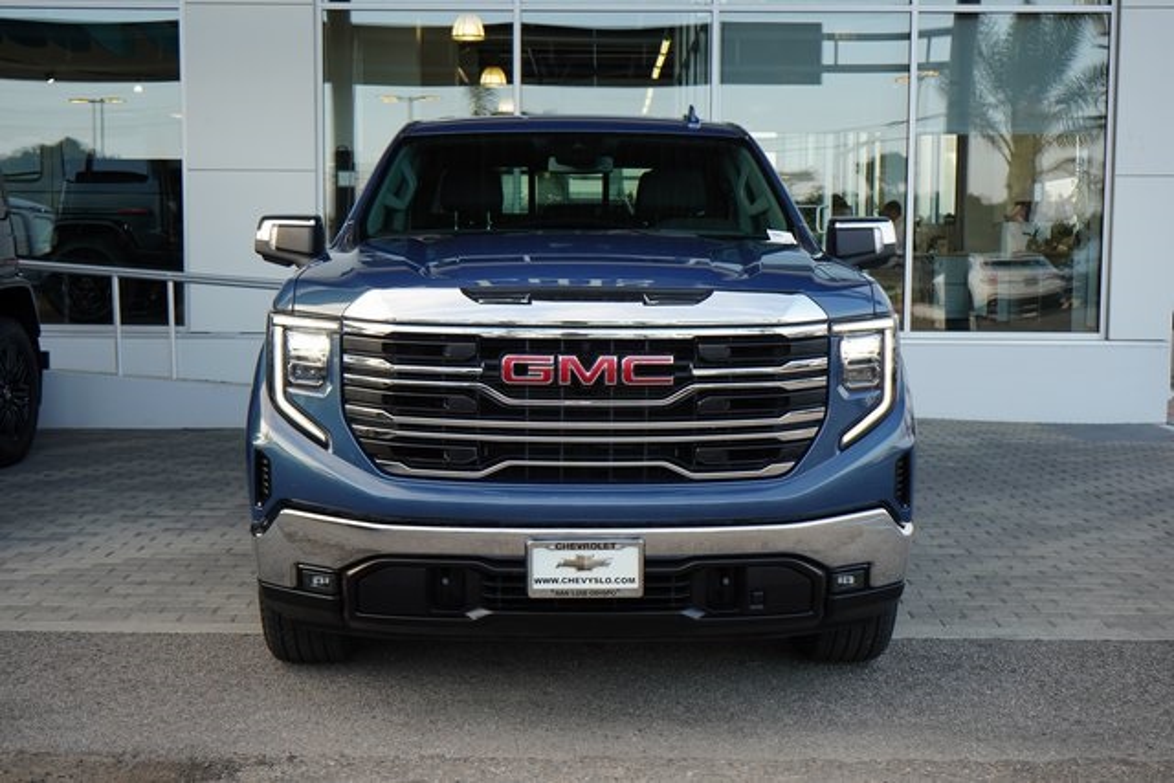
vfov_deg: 31.9
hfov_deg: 46.4
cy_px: 392
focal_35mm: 42
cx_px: 587
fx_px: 1370
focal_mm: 42
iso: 1000
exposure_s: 1/250
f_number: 8
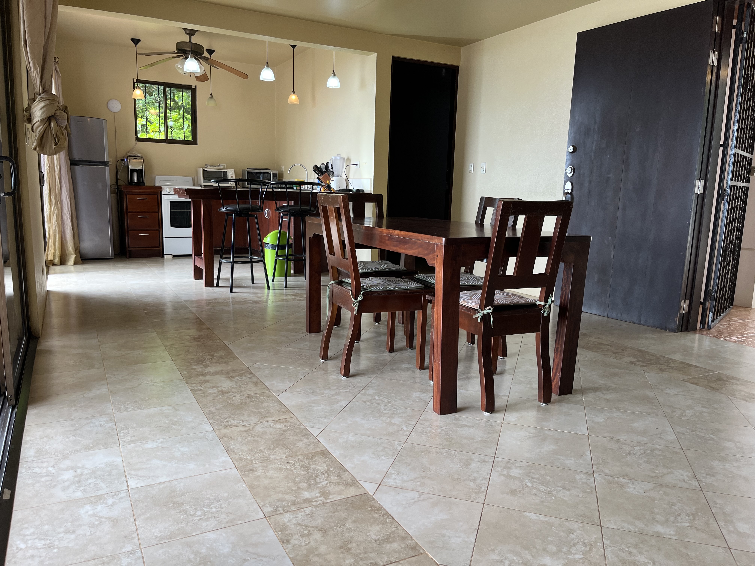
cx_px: 378
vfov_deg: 53.1
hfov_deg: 67.3
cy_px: 283
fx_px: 567
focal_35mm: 26
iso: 80
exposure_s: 1/121
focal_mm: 5.1
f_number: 1.6
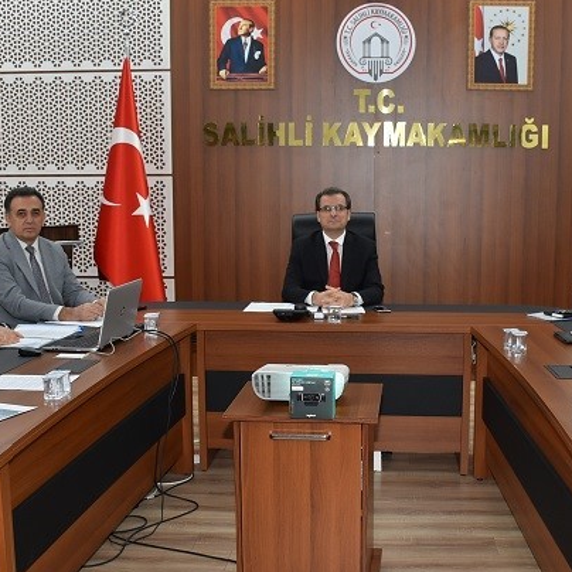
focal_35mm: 51
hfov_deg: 33.3
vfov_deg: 33.4
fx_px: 953
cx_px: 351
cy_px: 323
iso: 450
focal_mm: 18
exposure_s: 1/60
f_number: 4
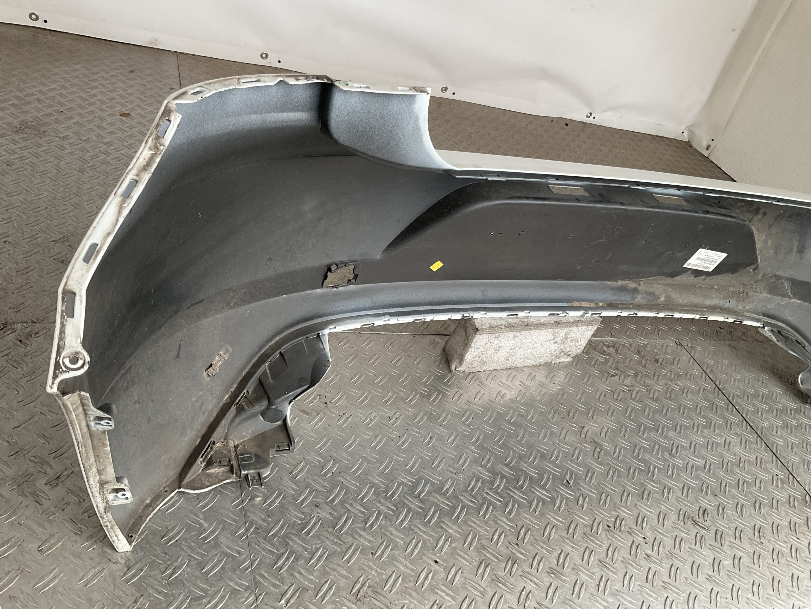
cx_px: 406
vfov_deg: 48.2
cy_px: 304
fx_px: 679
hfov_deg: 61.7
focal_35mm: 29
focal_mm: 3
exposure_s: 1/100
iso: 64
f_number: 1.8
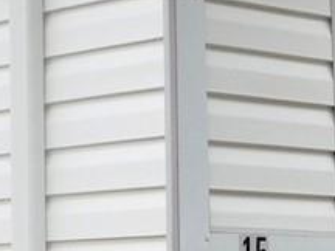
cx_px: -133
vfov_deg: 8.7
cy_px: 143
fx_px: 1645
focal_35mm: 170
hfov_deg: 11.3
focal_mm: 4
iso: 125
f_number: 3
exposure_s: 1/400
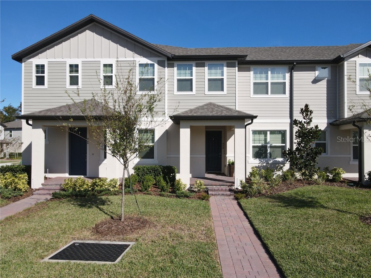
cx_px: 186
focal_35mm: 24
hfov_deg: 71.6
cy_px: 139
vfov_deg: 56.8
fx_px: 257
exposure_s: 1/800
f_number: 2.8
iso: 100
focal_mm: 4.5
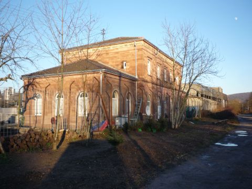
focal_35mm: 32
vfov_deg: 44.2
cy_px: 94
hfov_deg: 56.8
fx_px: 233
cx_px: 126
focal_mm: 5.2
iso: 100
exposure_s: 1/250
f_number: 4
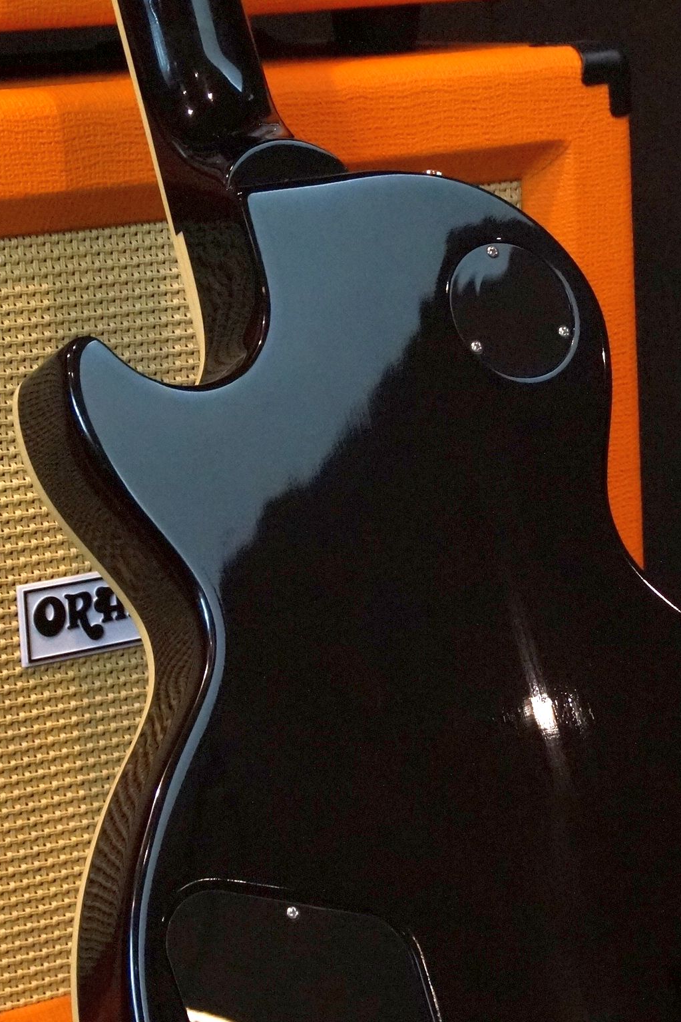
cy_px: 698
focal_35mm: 107
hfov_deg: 12.8
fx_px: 3035
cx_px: 427
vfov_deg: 19.0
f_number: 6.3
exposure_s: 1/320
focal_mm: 40
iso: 3200
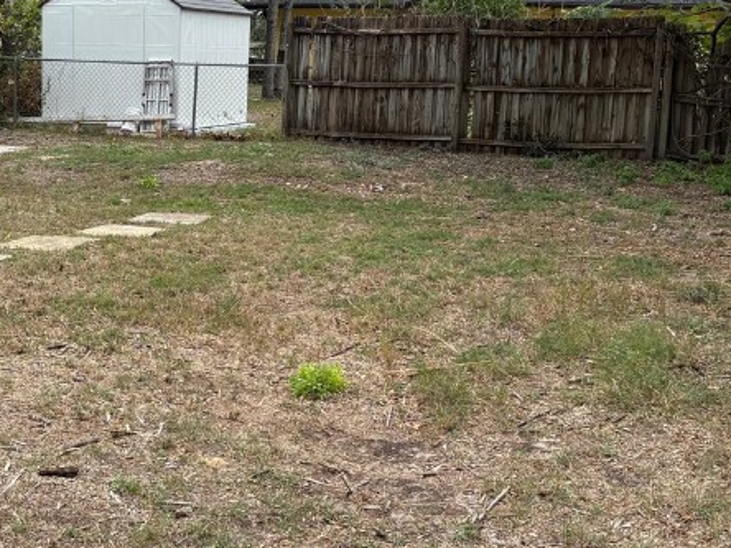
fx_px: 1267
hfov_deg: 31.4
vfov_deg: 24.4
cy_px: 276
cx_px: 147
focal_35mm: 60
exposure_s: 1/884
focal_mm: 5.96
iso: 50
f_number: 1.6
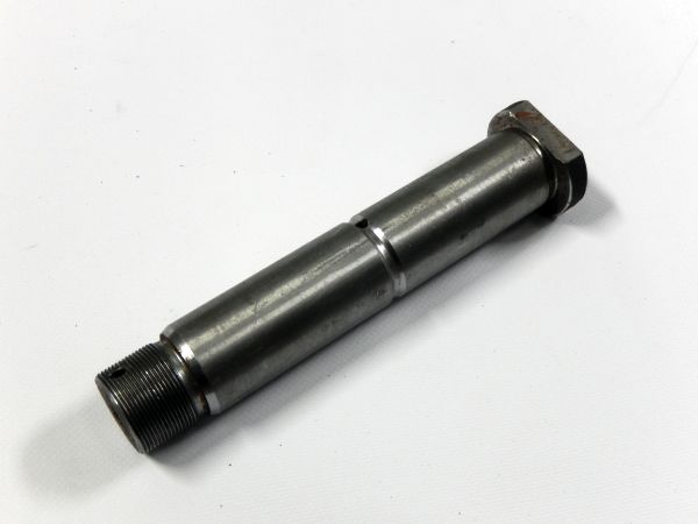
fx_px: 907
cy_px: 262
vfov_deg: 32.2
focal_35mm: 45
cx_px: 349
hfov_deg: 42.1
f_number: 4.3
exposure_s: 1/250
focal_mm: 8.1
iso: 400
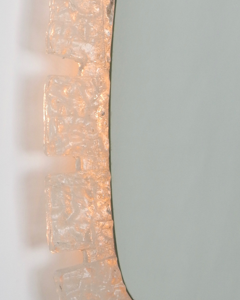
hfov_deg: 9.0
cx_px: 201
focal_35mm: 172
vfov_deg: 11.2
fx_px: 1527
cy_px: 124
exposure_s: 1/20
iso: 125
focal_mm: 14.9
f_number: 6.3
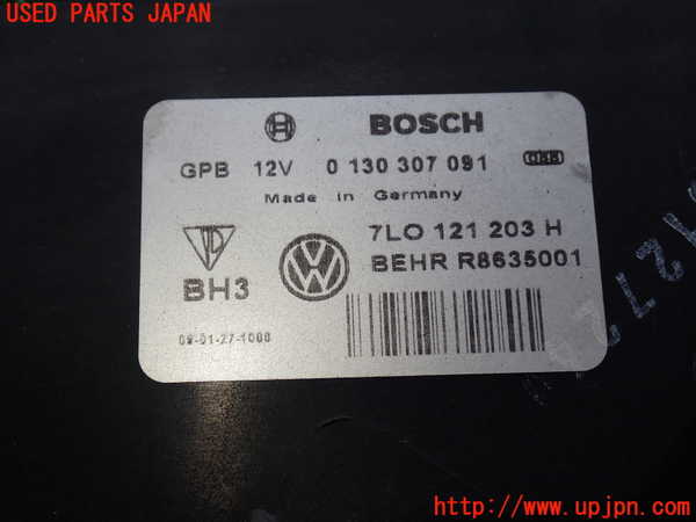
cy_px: 261
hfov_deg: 40.4
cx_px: 348
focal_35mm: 47
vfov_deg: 30.9
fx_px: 945
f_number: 3.1
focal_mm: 8.4
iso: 100
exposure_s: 1/160
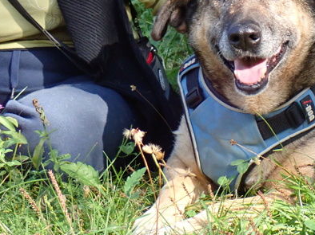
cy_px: 95
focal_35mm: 143
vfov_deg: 10.4
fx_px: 1300
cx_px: 231
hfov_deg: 13.8
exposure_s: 1/500
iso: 640
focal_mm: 15.66
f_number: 4.5
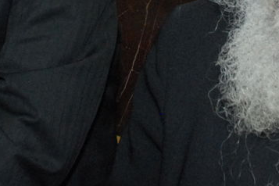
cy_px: -46
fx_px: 821
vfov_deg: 12.6
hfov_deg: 19.3
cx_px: 144
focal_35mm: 106
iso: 800
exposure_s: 1/60
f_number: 5.6
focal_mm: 18
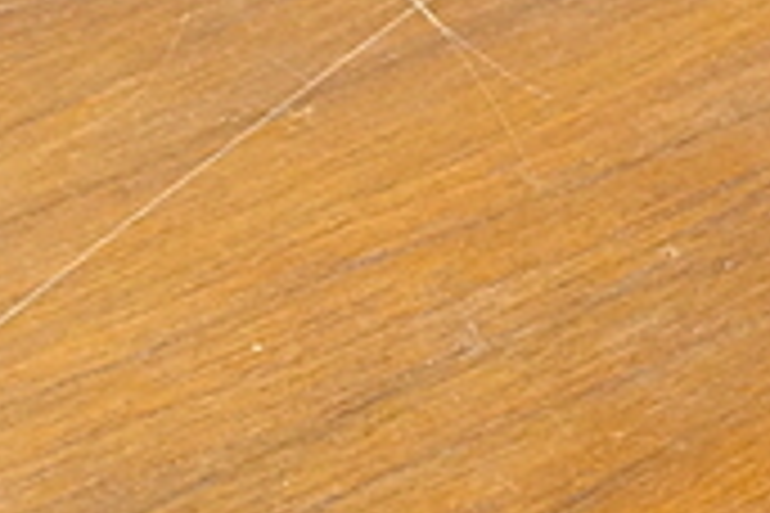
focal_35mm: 193
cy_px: 189
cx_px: 738
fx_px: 4128
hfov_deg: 10.6
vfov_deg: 7.1
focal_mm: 5.8
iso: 200
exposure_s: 1/5
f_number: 3.6
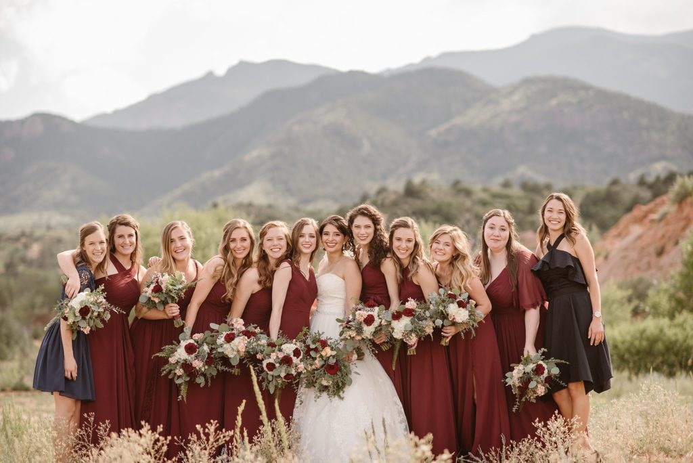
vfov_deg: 16.1
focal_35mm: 85
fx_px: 1637
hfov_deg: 23.9
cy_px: 232
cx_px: 346
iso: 200
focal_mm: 85
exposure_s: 1/2000
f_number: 2.2
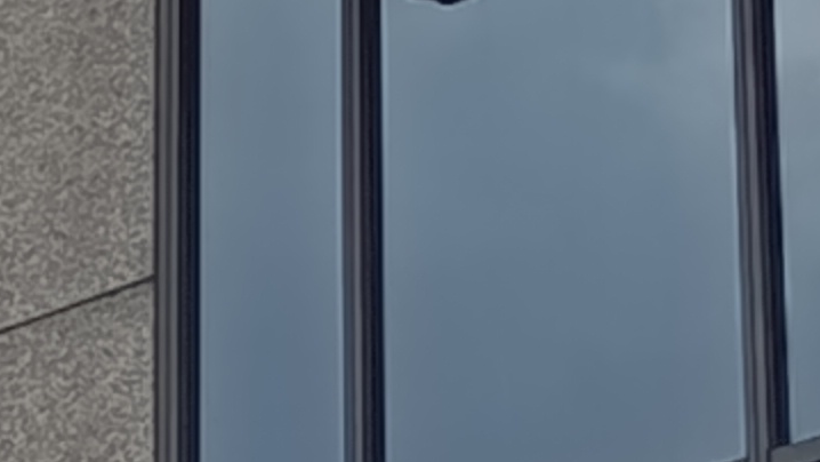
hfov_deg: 6.2
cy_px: -69
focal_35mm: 340
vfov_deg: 3.6
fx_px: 7393
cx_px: -874
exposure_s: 1/791
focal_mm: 5.27
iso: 50
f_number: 1.7
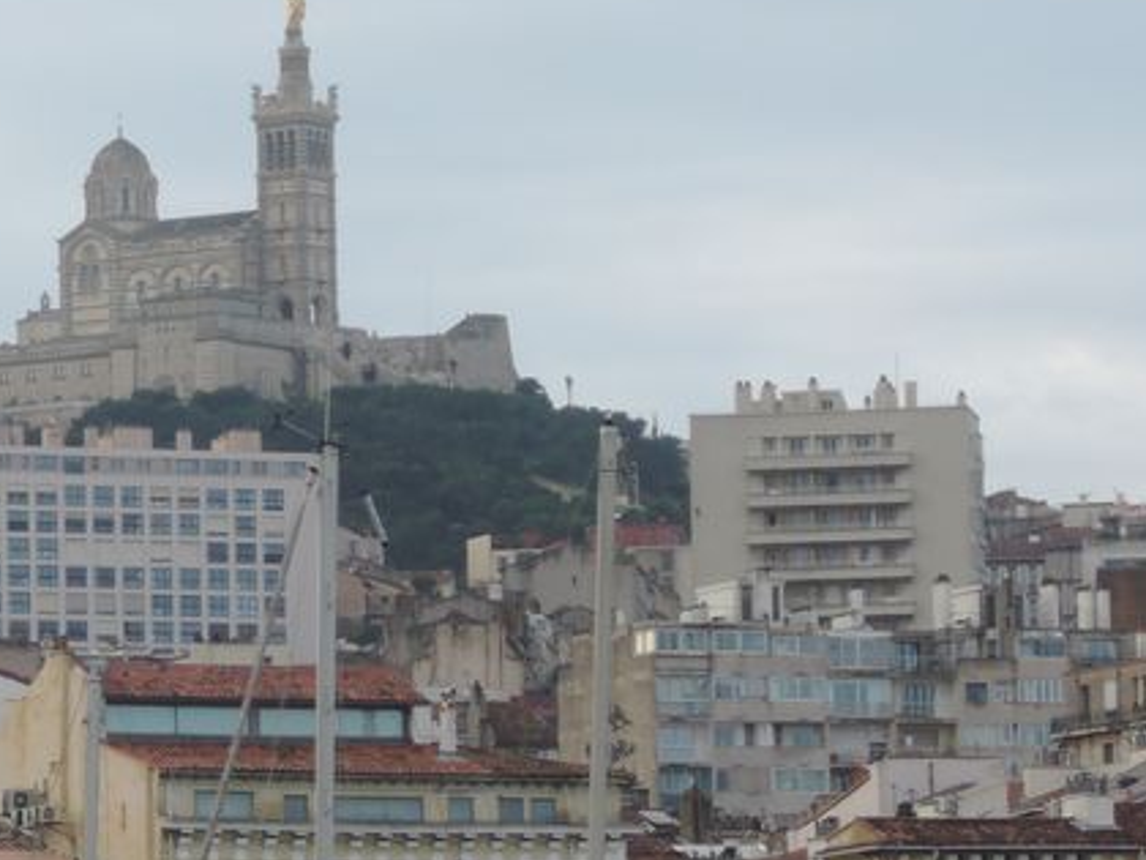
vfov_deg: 5.2
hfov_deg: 6.9
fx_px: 9468
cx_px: 186
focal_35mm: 286
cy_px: 590
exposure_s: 1/125
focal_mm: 25.5
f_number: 7.1
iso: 90
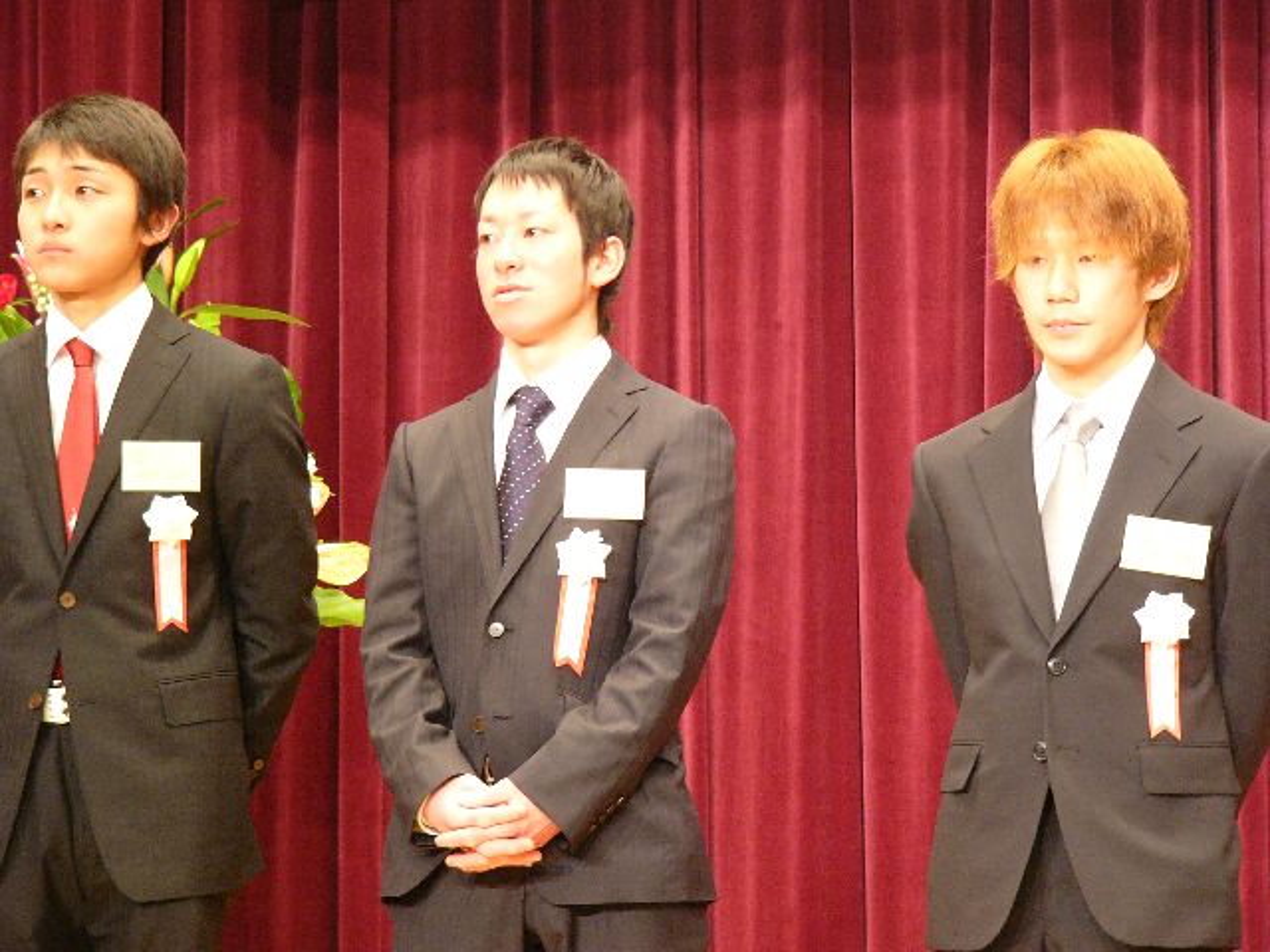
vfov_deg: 9.3
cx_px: 635
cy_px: 476
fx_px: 5870
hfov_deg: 12.3
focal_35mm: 160
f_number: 2.8
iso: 200
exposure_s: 1/13
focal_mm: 26.7
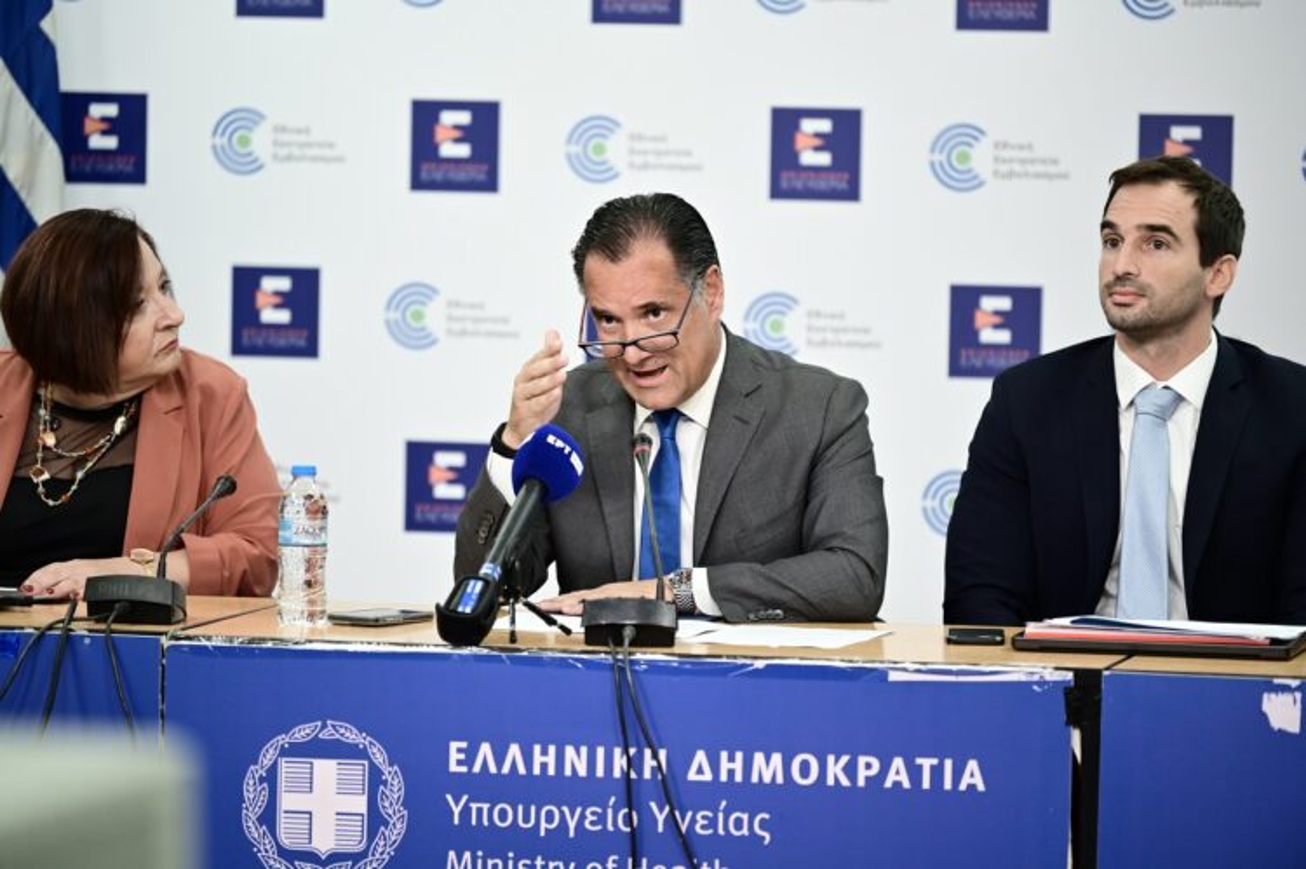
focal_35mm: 200
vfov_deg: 6.9
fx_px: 7251
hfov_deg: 10.3
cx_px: 653
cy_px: 434
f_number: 3.2
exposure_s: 1/320
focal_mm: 200
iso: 1000
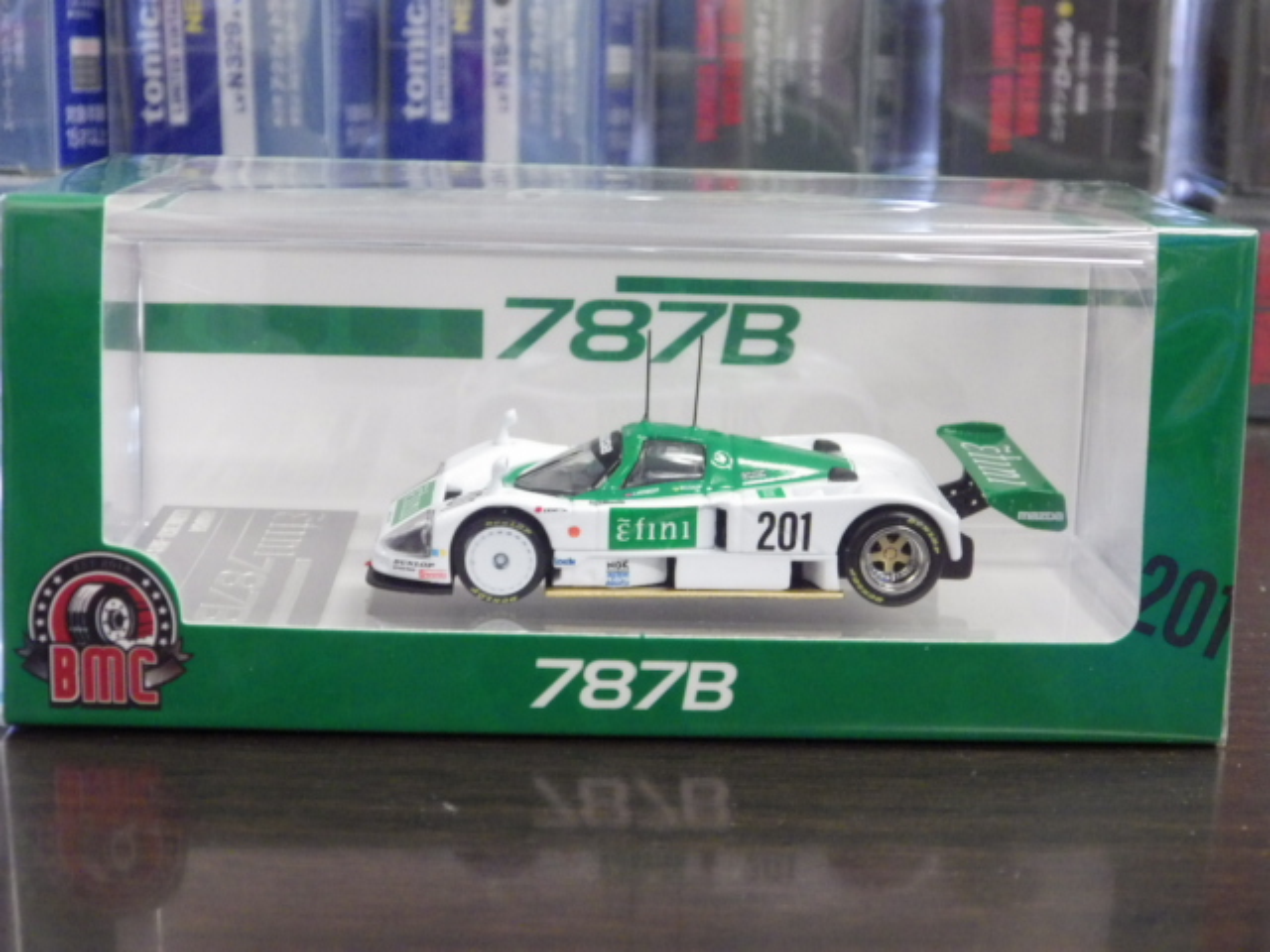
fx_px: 2165
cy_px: 476
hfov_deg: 32.7
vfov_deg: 24.8
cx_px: 635
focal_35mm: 59
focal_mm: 10.7
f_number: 4
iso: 800
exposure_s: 1/40
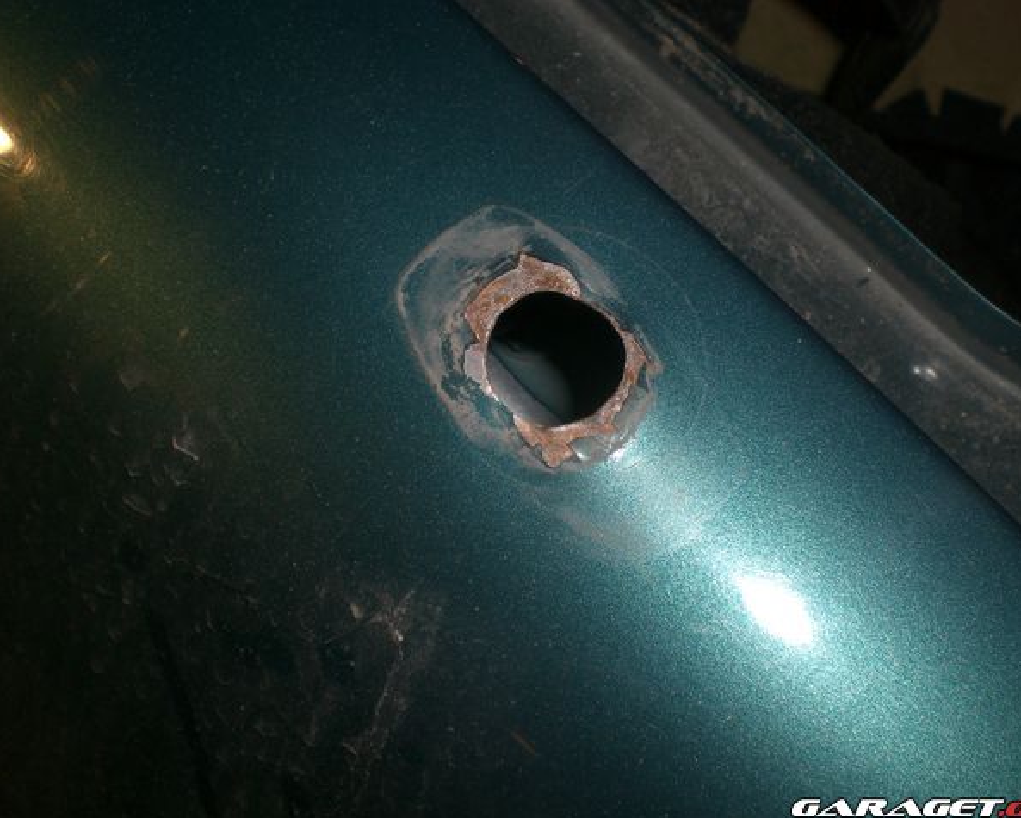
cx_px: 535
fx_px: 1209
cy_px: 412
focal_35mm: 40
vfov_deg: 37.4
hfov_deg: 45.8
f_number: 4.4
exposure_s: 1/60
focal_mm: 6.3
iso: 50
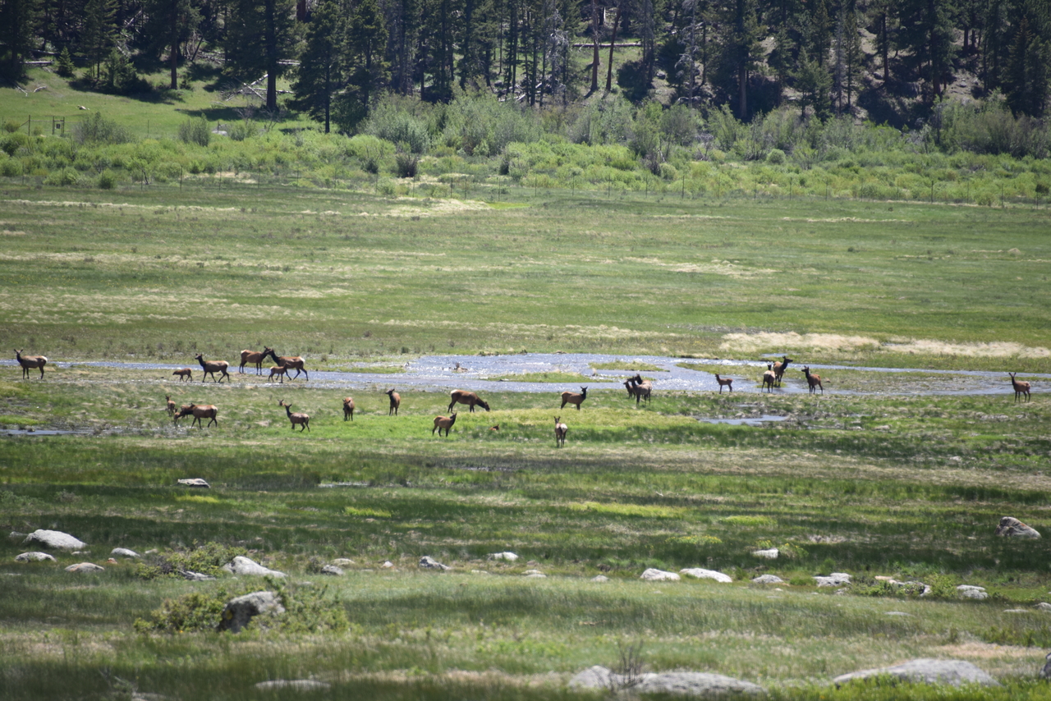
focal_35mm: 300
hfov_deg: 6.9
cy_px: 350
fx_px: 8760
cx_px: 526
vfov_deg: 4.6
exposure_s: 1/640
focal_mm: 300
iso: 250
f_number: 5.6
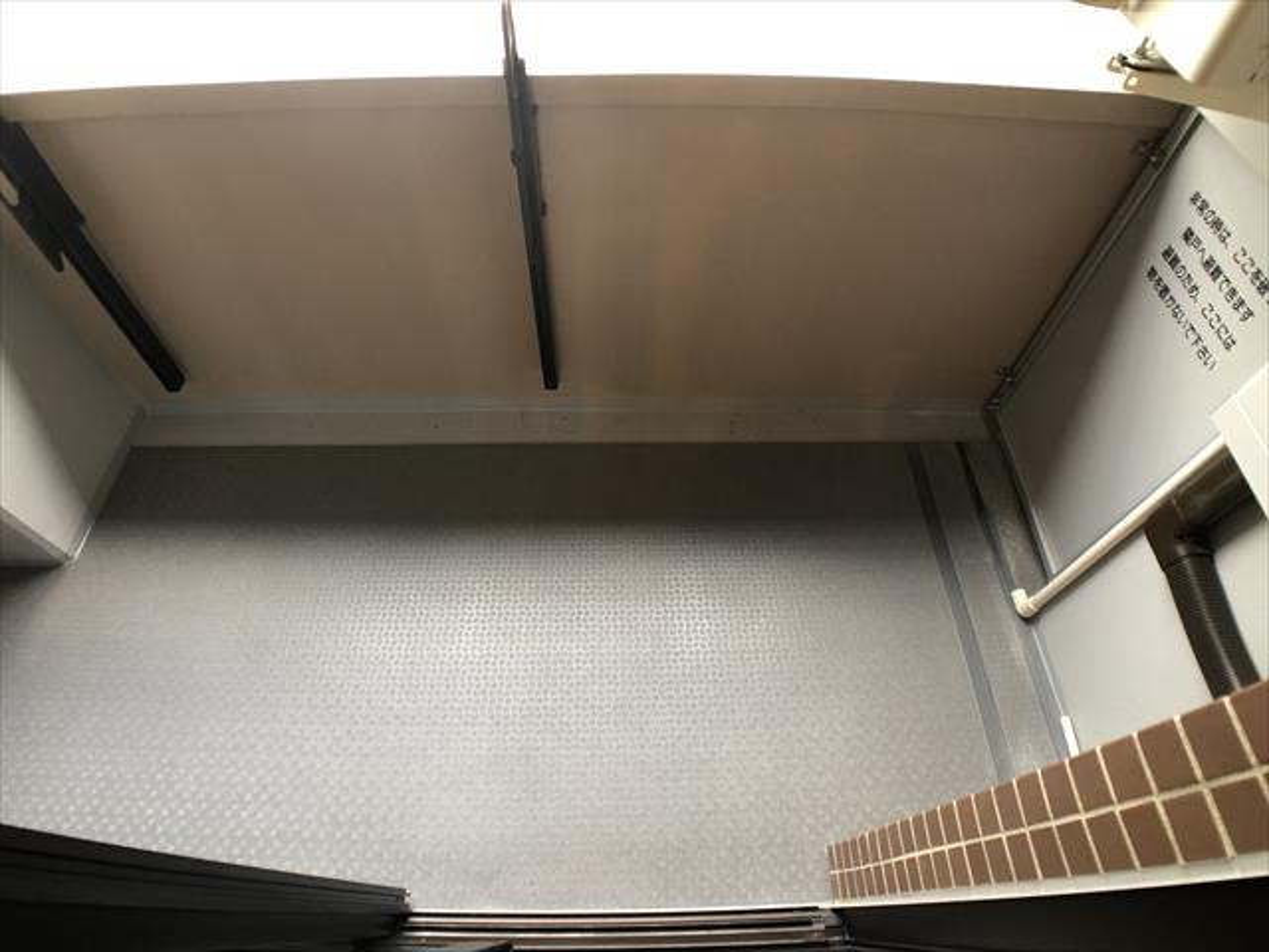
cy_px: 476
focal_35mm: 28
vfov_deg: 49.7
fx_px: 1026
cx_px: 634
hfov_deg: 63.4
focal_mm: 3.99
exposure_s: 1/17
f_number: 1.8
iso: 50
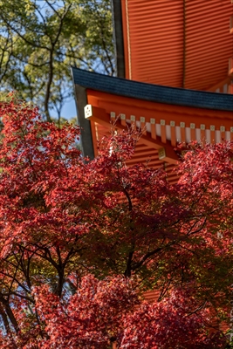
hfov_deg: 5.8
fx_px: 2299
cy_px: 174
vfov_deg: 8.7
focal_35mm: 237
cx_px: 116
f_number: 6.3
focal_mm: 237
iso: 200
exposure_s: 1/250
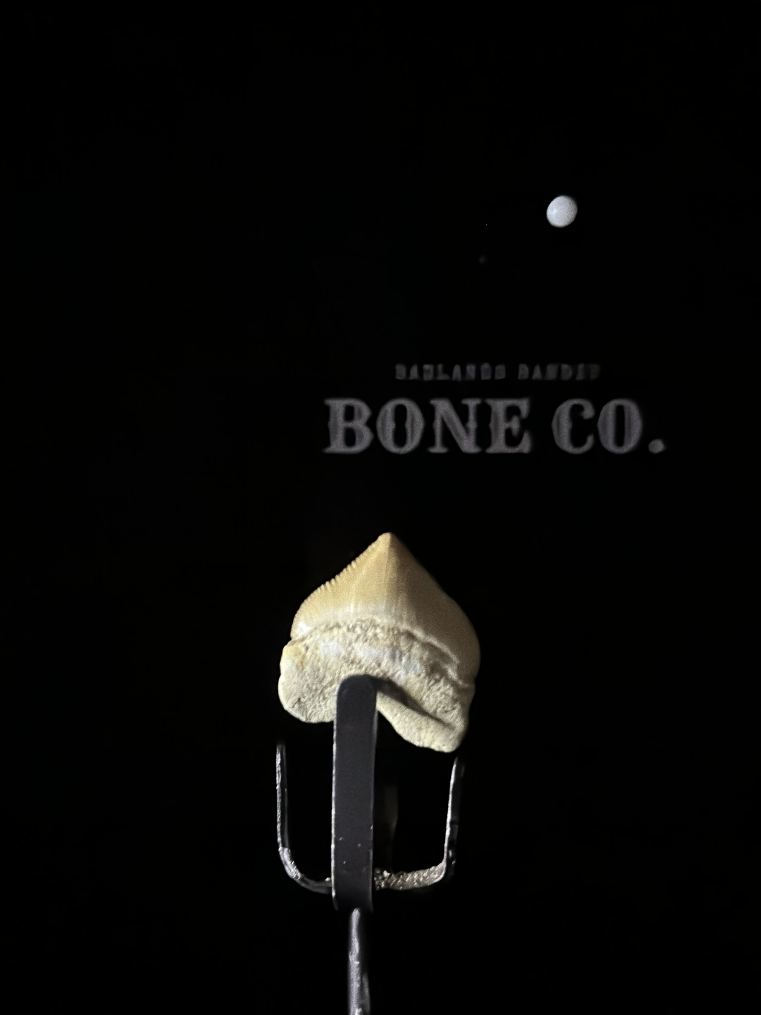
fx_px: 1407
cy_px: 508
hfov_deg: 30.3
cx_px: 380
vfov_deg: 39.7
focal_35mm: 48
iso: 8000
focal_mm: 6.86
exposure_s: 1/15
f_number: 1.78
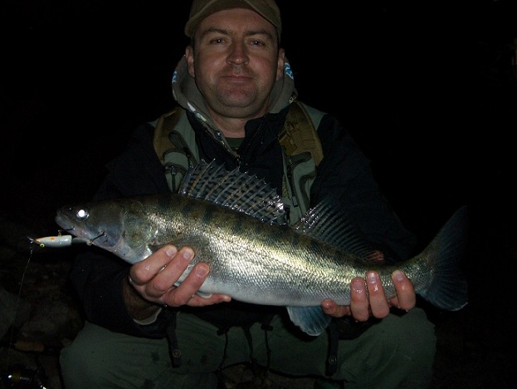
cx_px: 258
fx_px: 523
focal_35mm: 35
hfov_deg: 52.6
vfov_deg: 40.7
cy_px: 194
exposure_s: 1/60
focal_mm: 5.8
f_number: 2.6
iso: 100
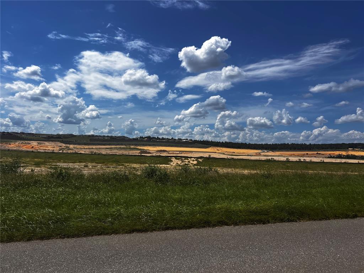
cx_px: 182
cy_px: 136
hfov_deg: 67.3
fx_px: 273
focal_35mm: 26
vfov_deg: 53.1
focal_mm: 5.7
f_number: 1.5
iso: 50
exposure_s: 1/10309
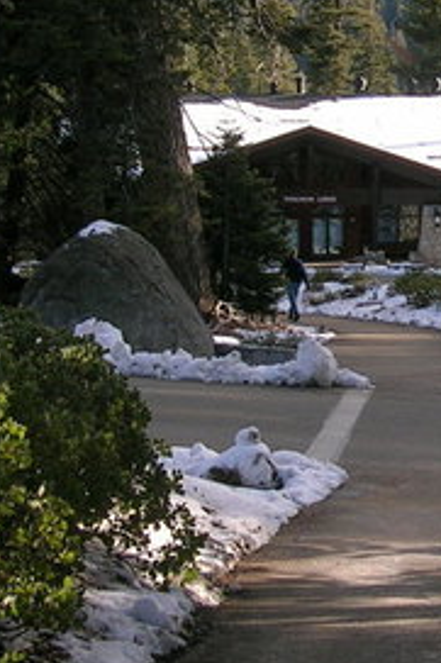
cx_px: 507
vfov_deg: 19.1
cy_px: 279
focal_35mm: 107
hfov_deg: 12.5
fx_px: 1968
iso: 50
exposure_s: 1/141
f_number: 5
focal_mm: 6.1
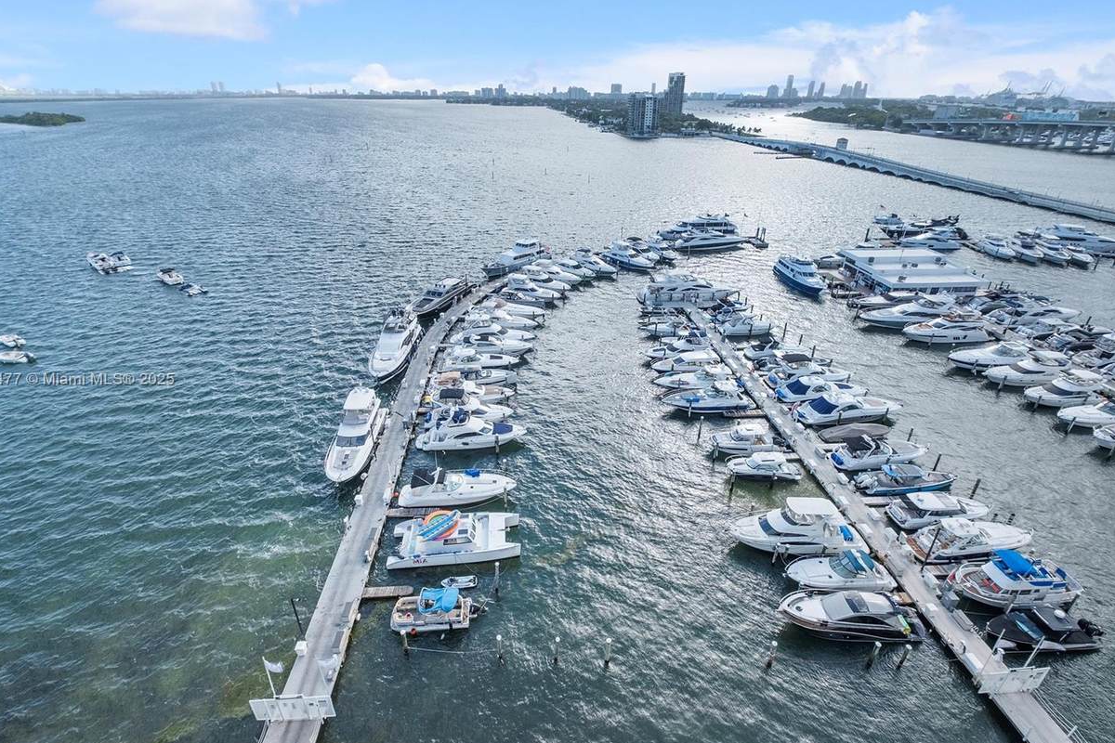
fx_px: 496
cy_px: 380
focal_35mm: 16
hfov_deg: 96.7
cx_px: 531
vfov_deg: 73.7
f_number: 9
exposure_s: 1/1000
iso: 640
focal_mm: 10
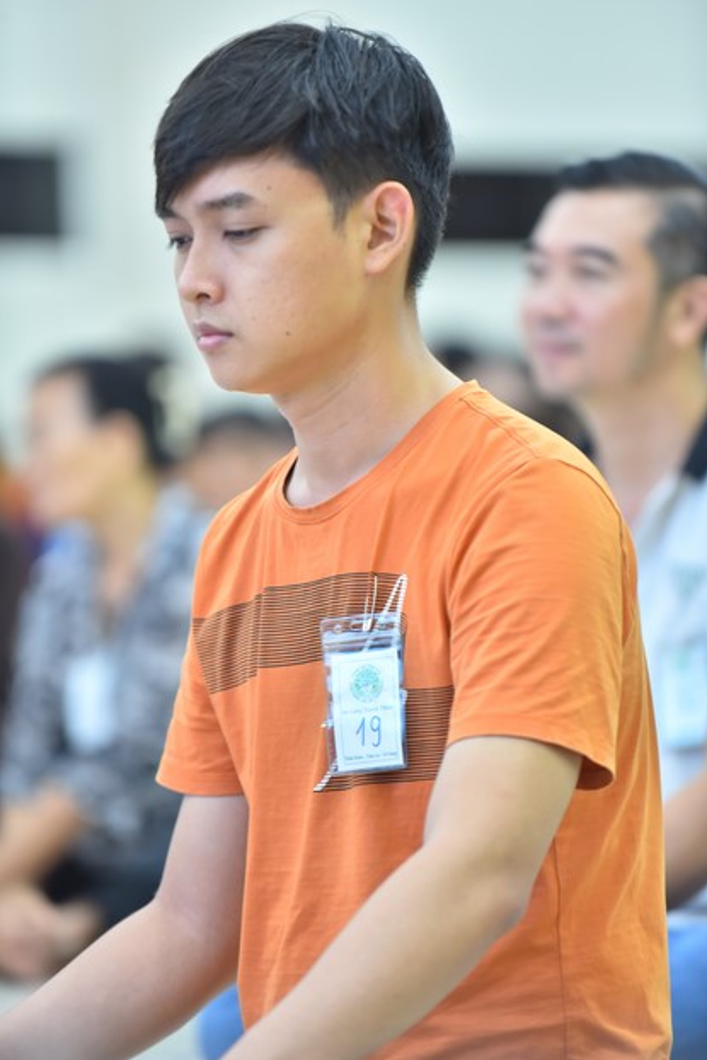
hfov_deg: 6.6
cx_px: 356
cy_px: 510
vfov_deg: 9.8
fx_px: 6153
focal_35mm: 209
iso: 1000
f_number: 2.8
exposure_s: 1/60
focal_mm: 200
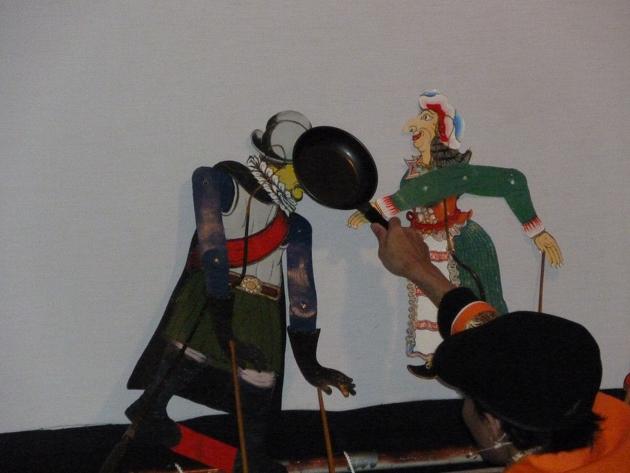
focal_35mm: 139
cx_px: 315
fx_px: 2530
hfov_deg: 14.2
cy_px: 236
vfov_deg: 10.7
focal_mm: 25
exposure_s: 1/200
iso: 1000
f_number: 5.5
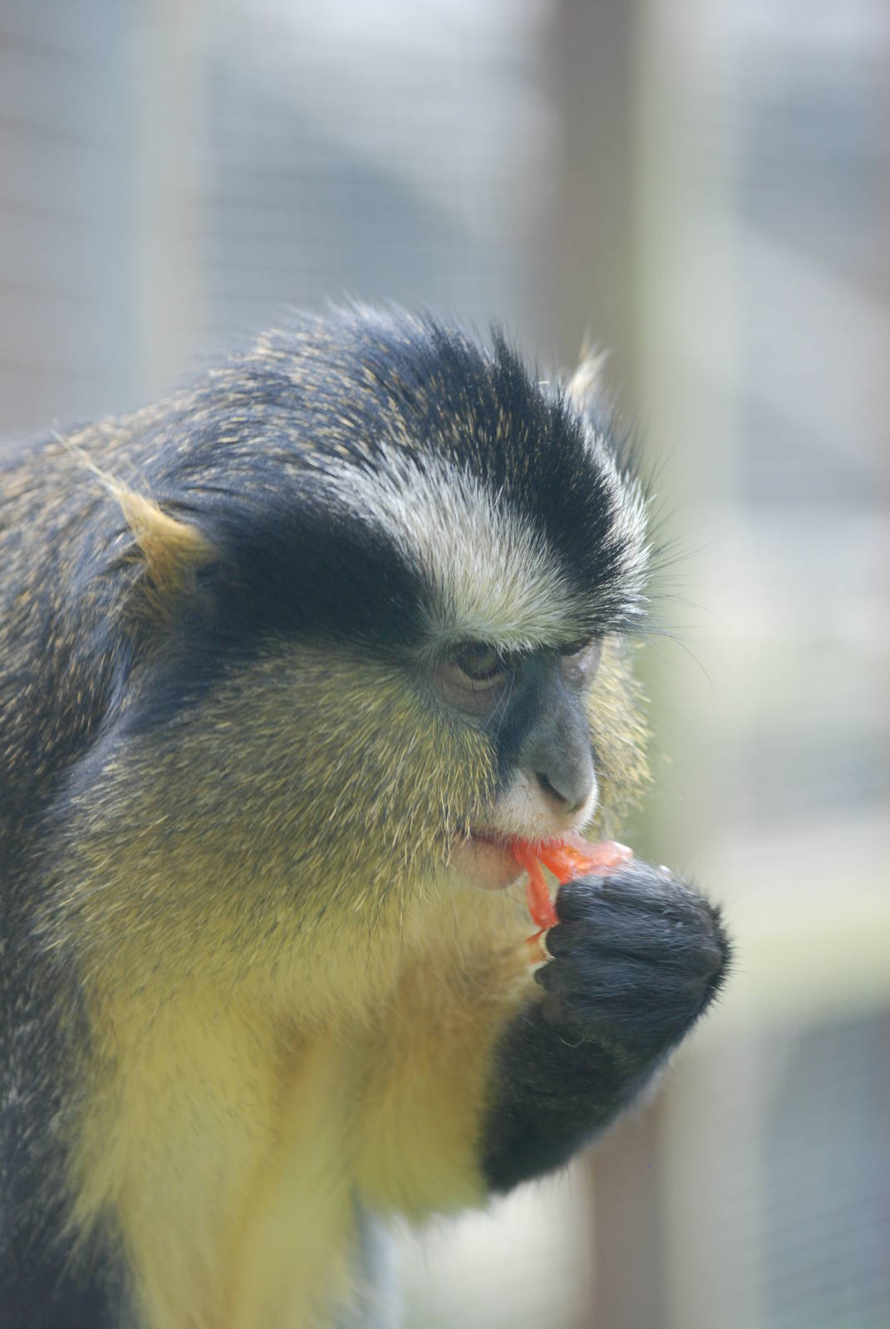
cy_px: 664
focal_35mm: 225
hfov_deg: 6.1
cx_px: 445
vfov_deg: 9.1
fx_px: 8320
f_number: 4.5
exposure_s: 1/100
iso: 400
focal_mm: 150
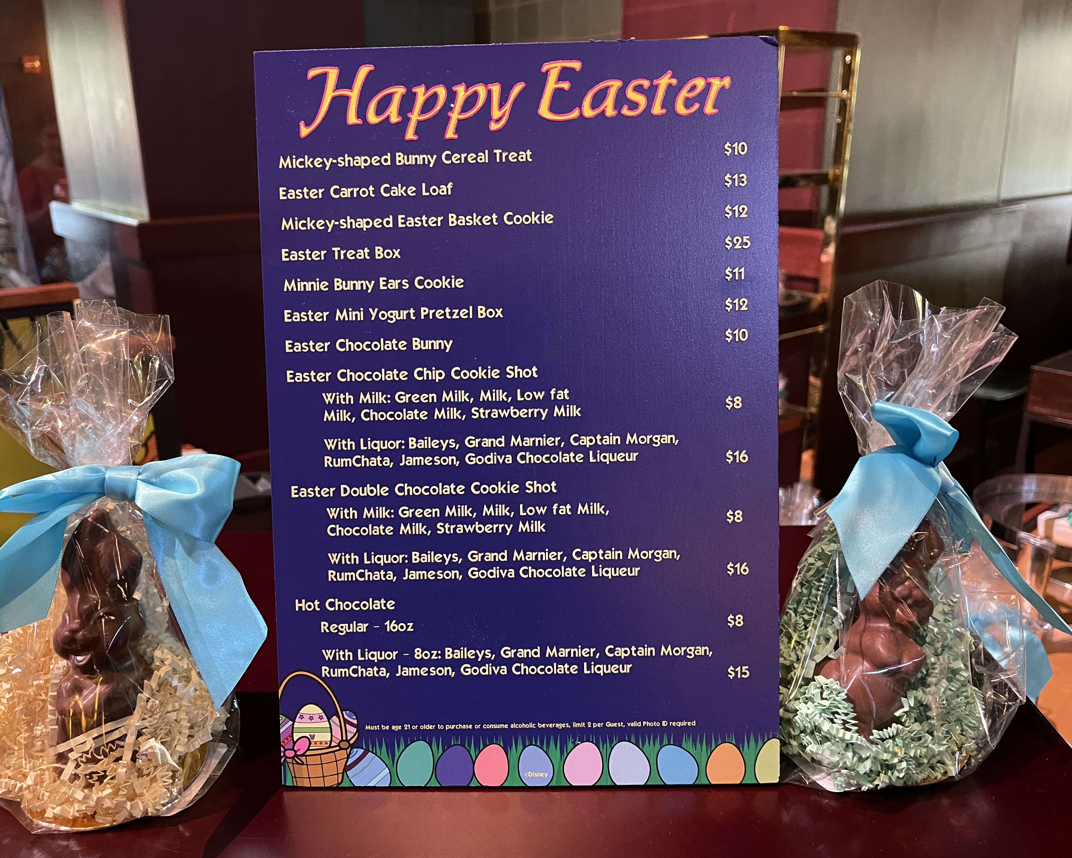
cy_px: 437
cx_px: 514
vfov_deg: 51.5
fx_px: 888
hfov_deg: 62.2
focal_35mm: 28
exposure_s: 1/30
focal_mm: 5.1
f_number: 1.6
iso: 640
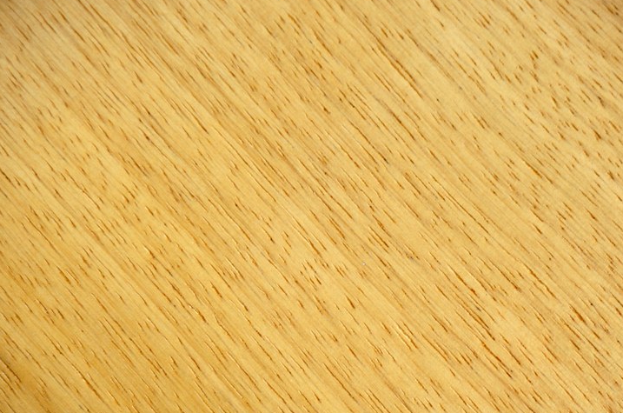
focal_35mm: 61
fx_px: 1048
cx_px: 350
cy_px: 261
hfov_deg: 33.1
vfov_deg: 22.2
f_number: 4.5
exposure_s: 1/20
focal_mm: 29
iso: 100
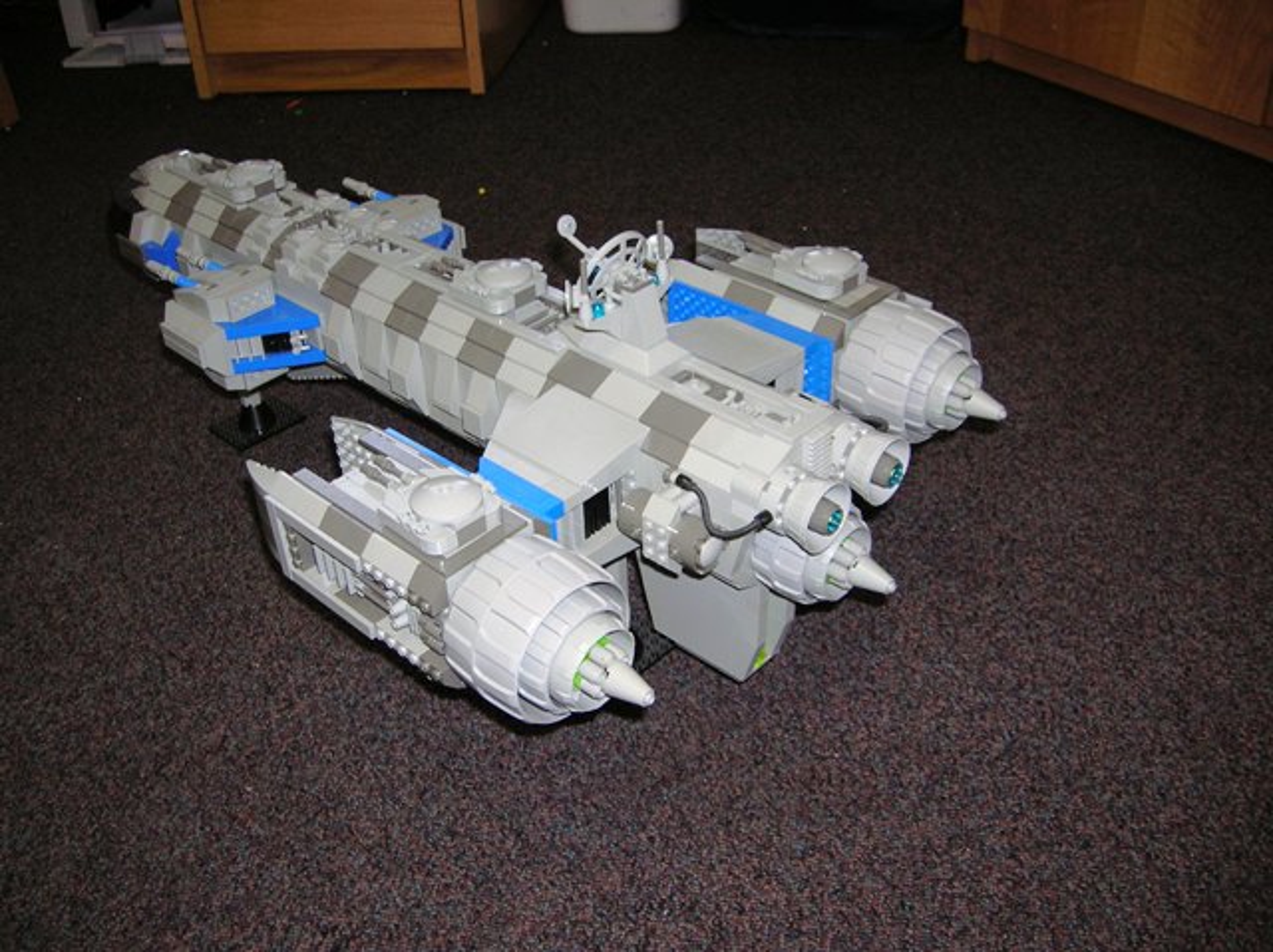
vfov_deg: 41.7
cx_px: 636
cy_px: 476
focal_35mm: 34
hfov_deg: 54.0
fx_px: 1249
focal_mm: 5.7
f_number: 2.9
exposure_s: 1/60.1
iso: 50
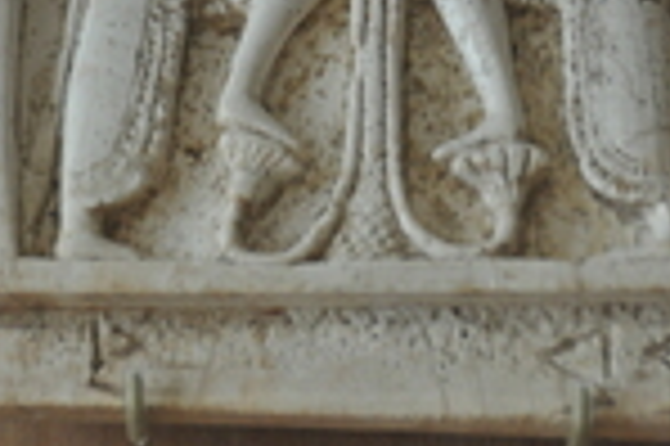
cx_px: 292
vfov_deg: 2.3
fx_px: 11107
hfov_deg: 3.5
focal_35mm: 597
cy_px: -72
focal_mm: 135
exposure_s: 1/60
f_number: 5.6
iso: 800
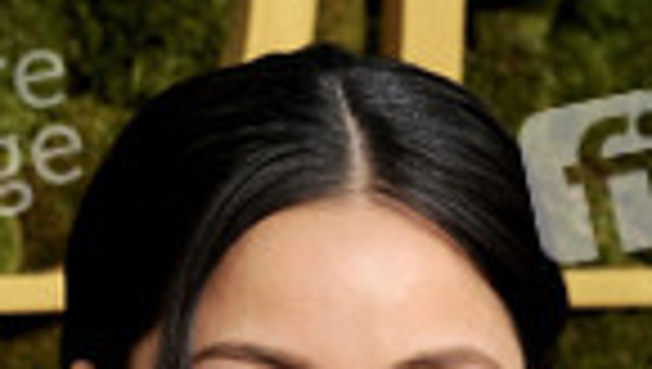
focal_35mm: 577
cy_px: 832
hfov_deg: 3.7
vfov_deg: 2.1
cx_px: 344
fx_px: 9988
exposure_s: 1/250
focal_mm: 200
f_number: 10
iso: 800
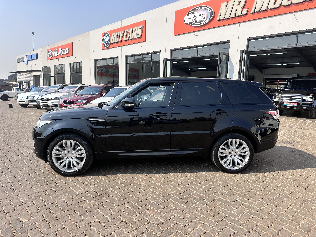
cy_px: 118
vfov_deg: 56.8
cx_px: 158
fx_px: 219
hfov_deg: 71.6
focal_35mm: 24
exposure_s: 1/3155
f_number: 1.78
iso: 80
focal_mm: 6.86
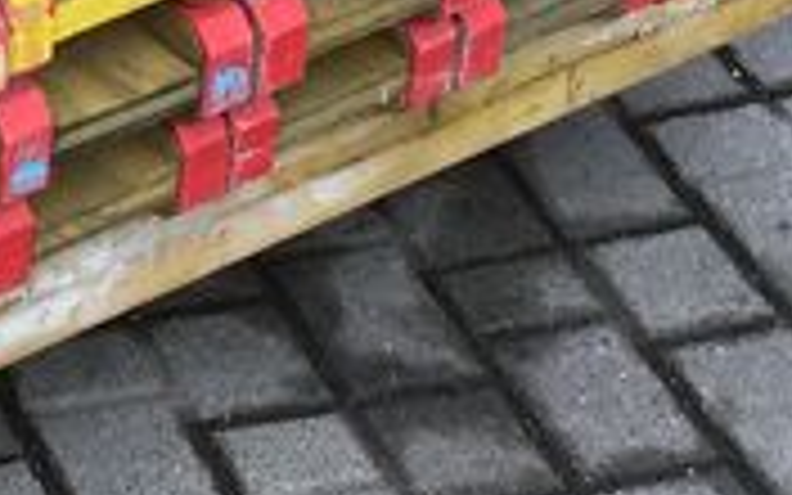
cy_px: -504
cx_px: -423
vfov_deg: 8.3
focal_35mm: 149
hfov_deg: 13.2
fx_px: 3216
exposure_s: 1/100
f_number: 2.4
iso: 25
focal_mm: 3.3
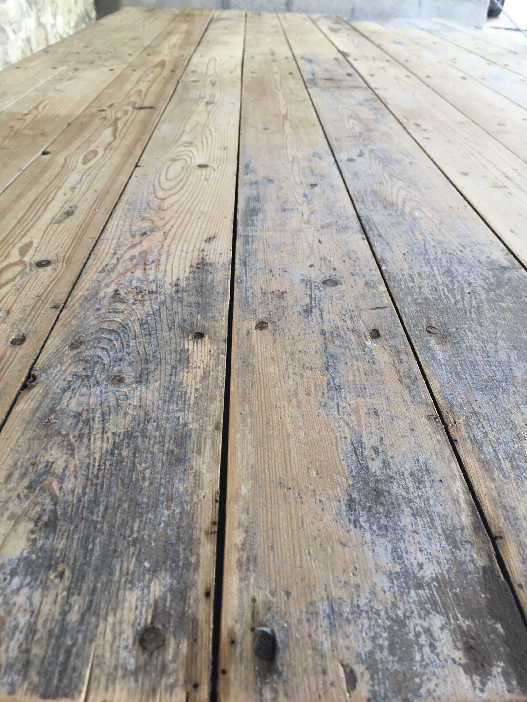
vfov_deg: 61.7
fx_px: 589
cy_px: 351
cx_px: 264
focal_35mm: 29
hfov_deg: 48.2
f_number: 2.2
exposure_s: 1/100
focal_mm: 4.15
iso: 25
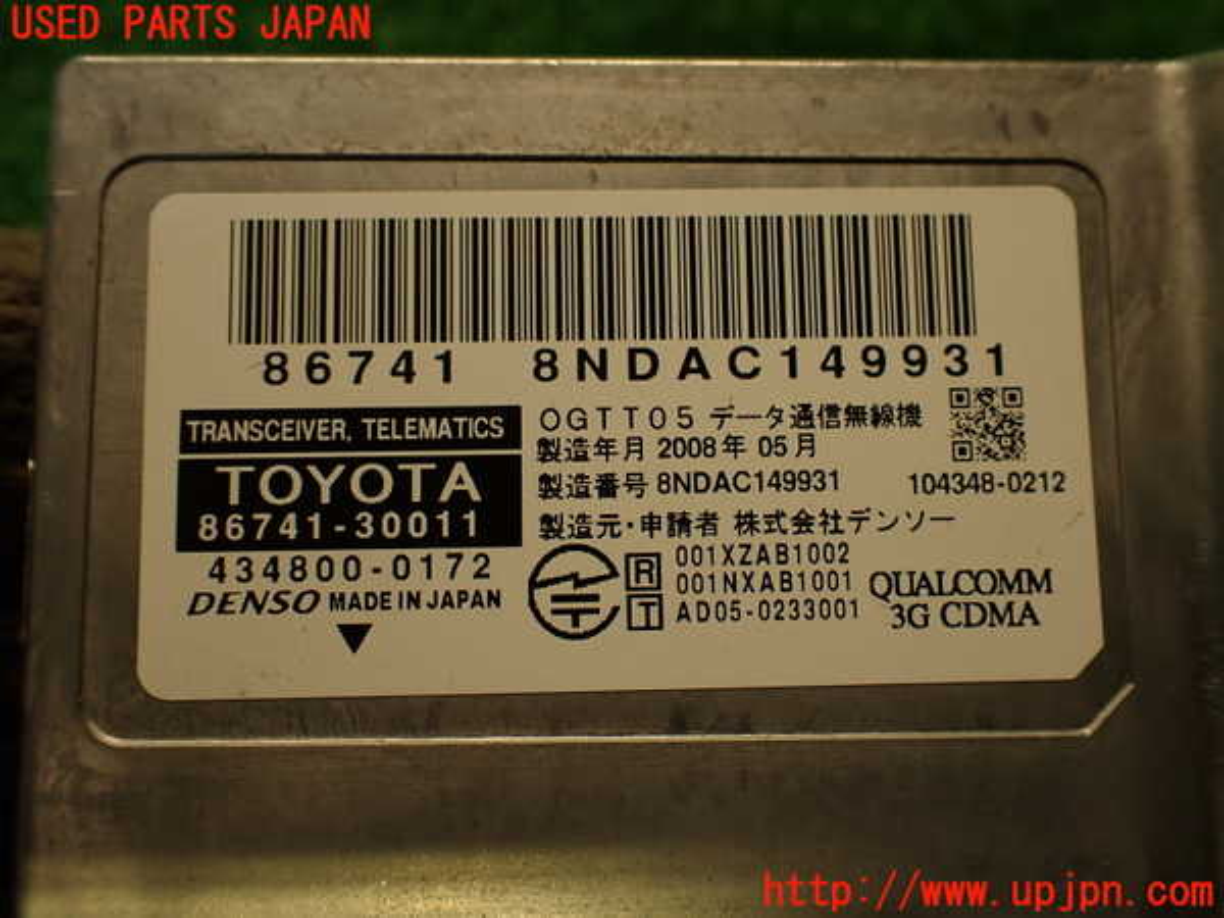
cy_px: 459
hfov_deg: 56.8
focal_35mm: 32
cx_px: 612
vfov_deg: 44.2
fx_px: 1131
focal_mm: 5.79
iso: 160
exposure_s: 1/60
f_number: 2.4
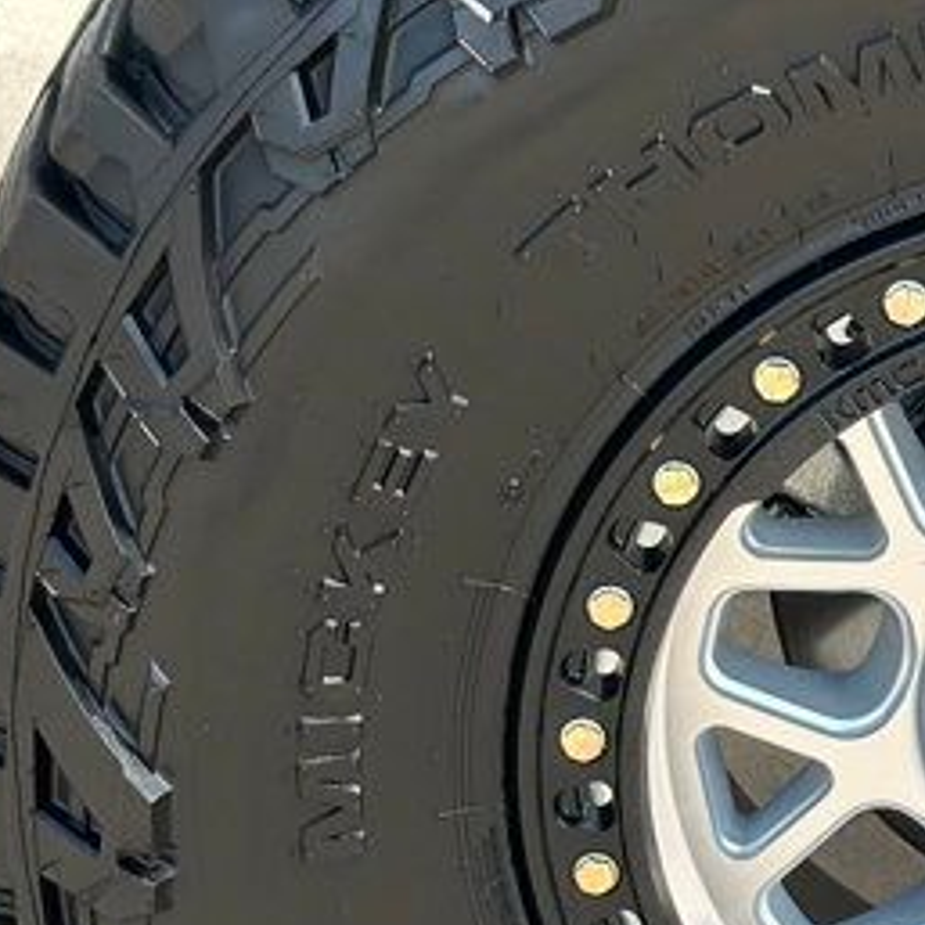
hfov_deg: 10.2
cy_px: 684
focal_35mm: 169
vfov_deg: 10.3
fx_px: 5109
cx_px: 1159
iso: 80
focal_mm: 6.86
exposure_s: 1/1050
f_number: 1.78
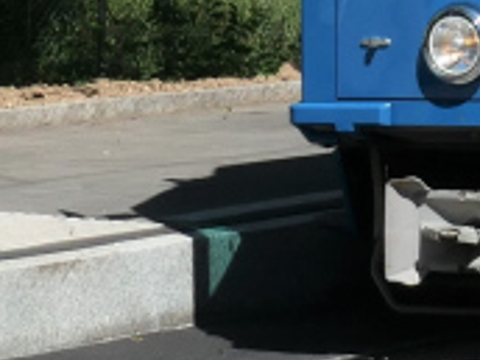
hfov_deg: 7.1
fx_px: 3730
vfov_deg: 5.4
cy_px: -361
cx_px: 977
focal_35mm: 269
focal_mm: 13.7
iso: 200
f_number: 6.3
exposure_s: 1/800
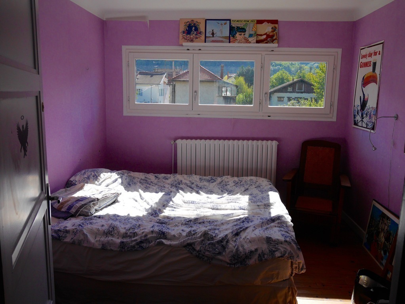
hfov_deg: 59.9
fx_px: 351
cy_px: 152
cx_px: 202
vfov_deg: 46.8
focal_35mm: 30
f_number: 5
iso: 200
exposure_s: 1/500
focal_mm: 15
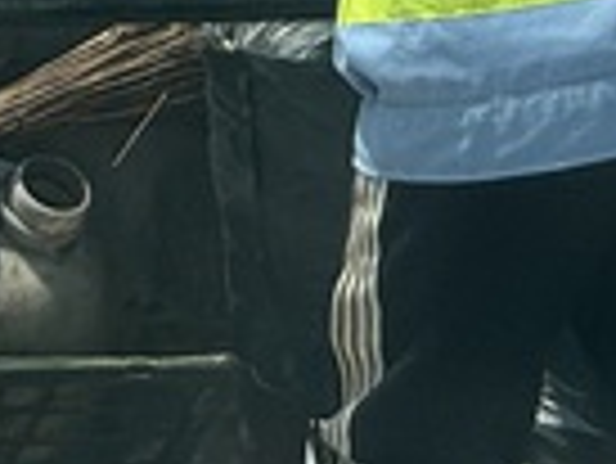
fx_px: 12129
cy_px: -65
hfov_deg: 2.9
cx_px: -531
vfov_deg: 2.2
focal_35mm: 681
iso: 50
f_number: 2.8
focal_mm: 15.66
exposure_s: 1/811
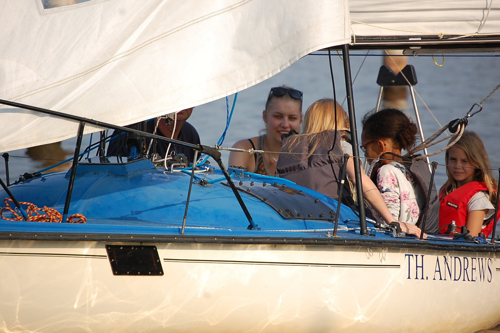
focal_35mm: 300
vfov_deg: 4.6
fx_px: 4163
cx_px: 250
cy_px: 166
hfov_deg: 6.9
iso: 400
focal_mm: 200
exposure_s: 1/1250
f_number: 5.6
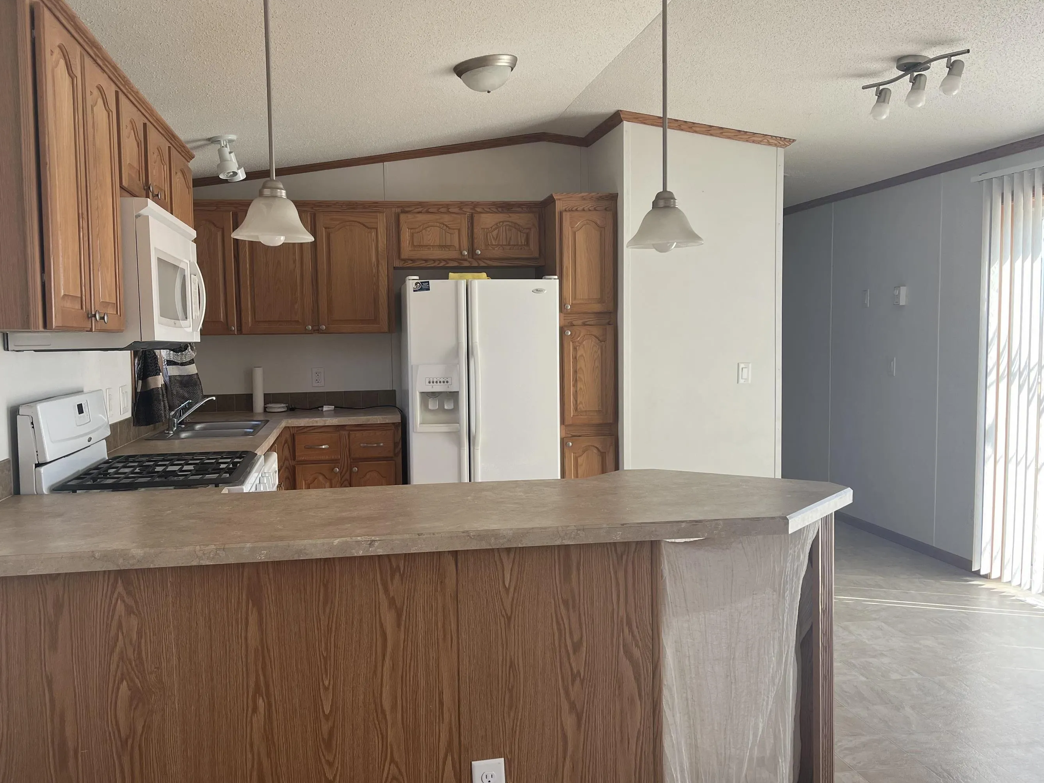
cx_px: 488
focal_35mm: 30
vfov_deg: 46.8
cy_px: 415
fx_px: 905
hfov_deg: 59.9
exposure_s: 1/223
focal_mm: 5.1
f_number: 1.6
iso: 50
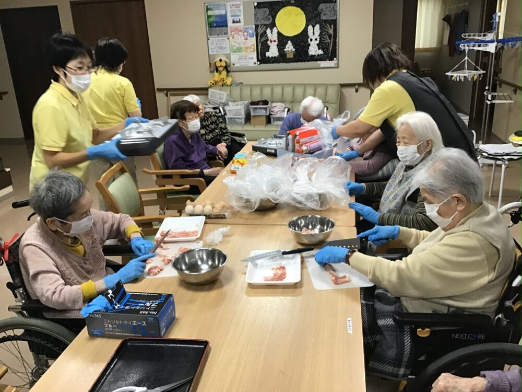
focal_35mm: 31
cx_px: 261
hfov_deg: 58.4
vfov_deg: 45.4
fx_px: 467
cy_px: 196
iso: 100
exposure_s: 1/30
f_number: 2.4
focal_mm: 3.3
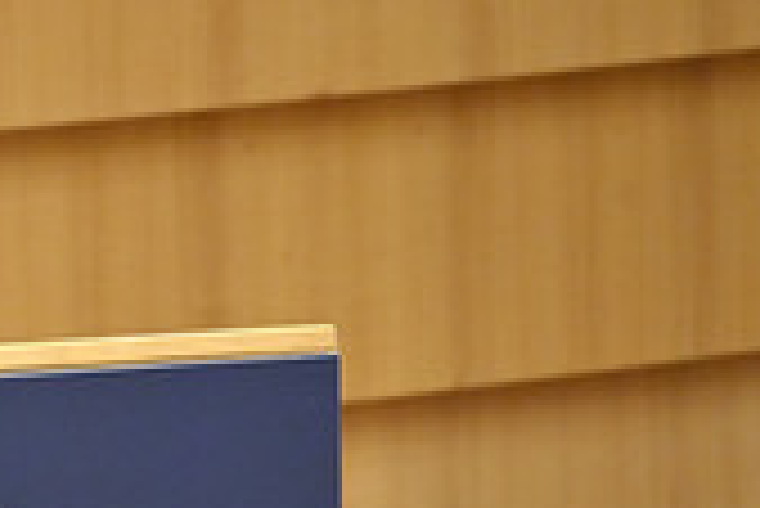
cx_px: -220
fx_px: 33764
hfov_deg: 1.3
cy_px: 243
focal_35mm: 1598
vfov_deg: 0.9
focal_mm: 600
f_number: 6.3
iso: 5000
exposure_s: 1/640
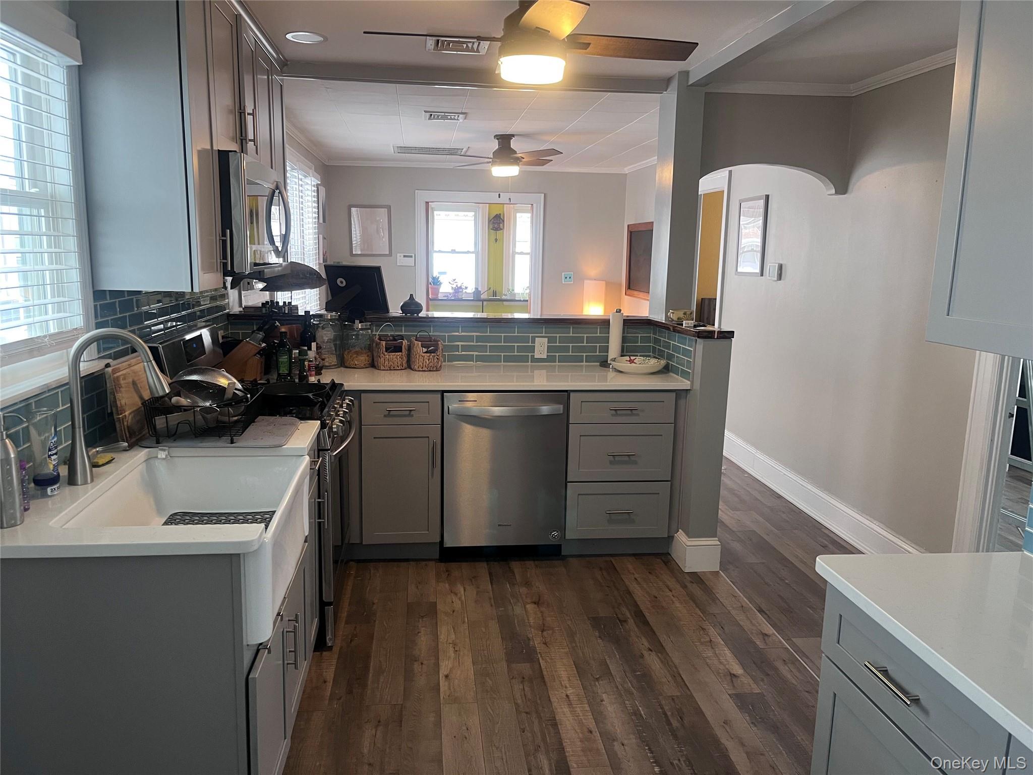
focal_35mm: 26
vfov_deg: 53.1
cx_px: 516
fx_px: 776
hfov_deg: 67.3
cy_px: 388
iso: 160
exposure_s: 1/60
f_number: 1.6
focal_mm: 5.1
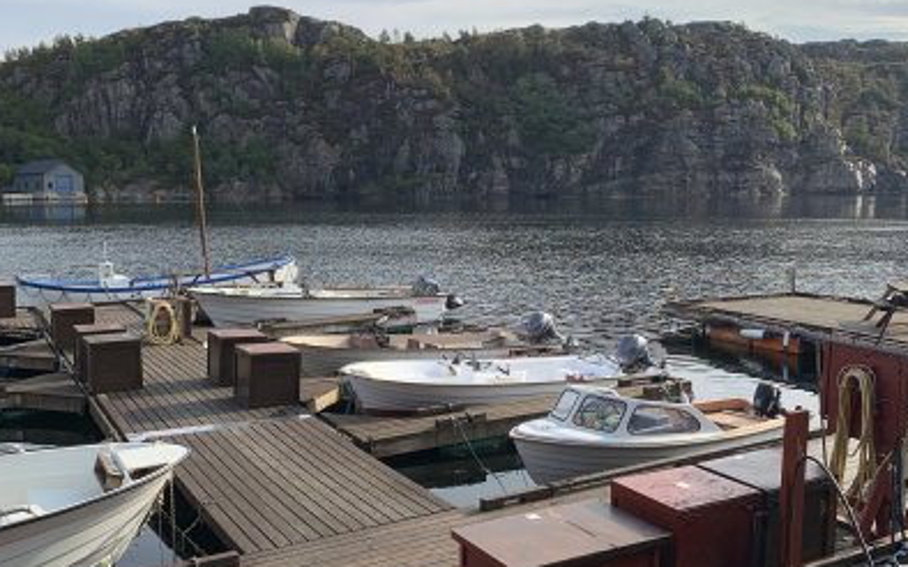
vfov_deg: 44.5
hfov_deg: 66.5
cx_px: 452
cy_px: 279
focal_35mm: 28
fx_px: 693
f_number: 1.8
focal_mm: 4.2
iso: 25
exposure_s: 1/1992
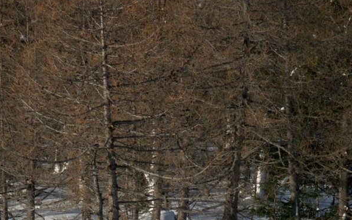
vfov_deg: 2.9
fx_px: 4403
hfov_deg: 4.6
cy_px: 290
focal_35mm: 459
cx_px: 209
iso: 64
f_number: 6.3
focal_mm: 49.77
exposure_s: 1/640
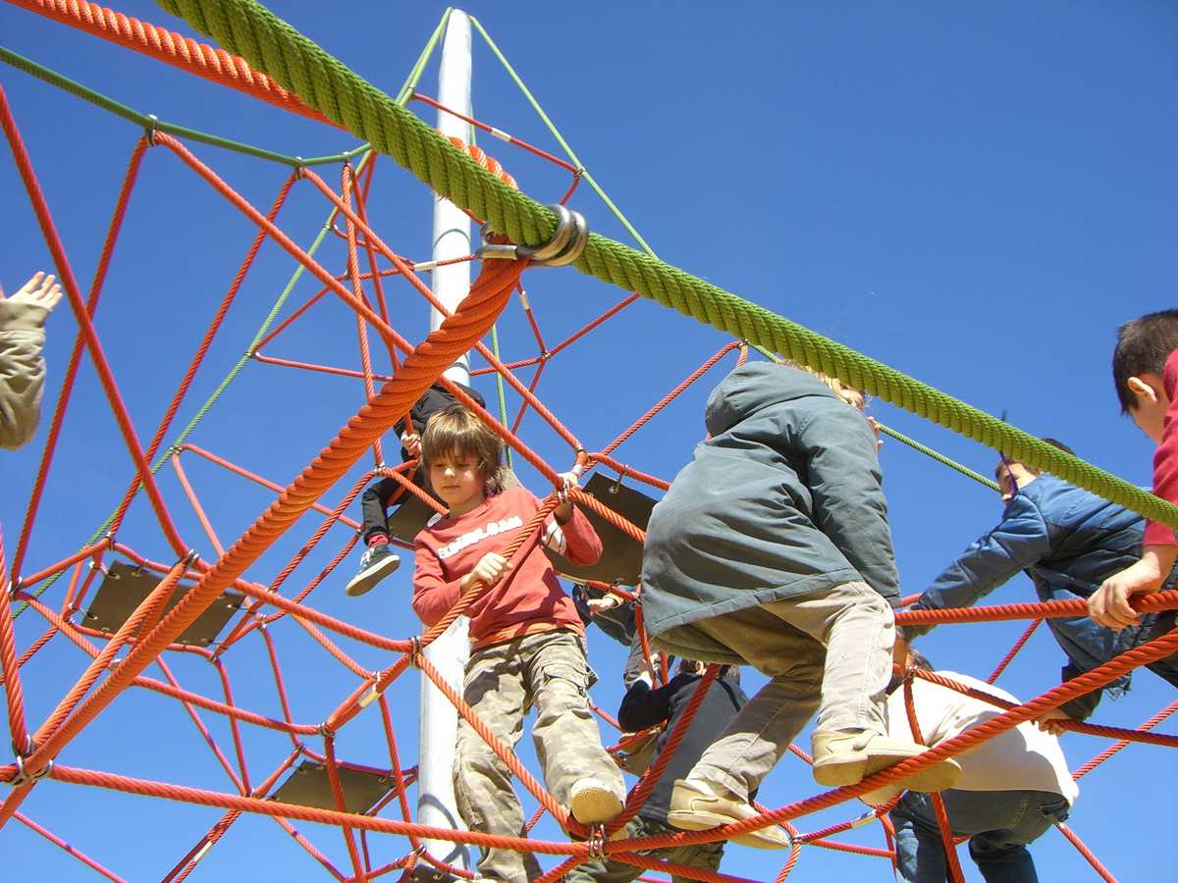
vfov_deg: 37.7
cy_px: 442
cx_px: 589
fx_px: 1293
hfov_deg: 49.0
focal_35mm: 38
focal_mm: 6.2
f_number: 4.3
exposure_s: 1/320
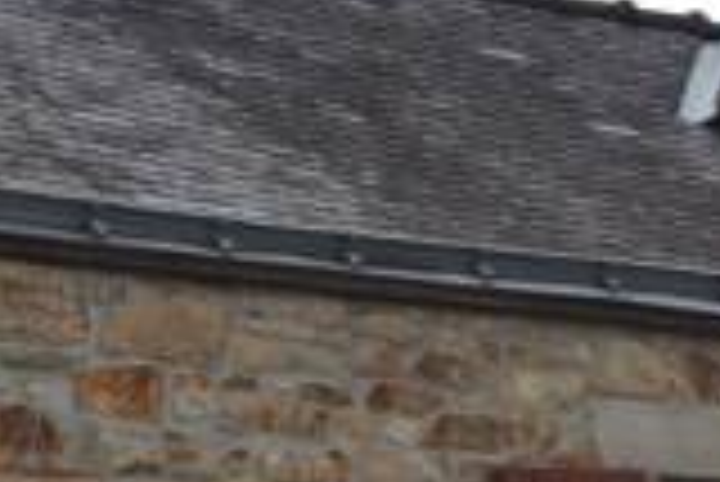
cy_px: 547
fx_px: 2402
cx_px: 999
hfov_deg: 16.0
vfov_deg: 11.3
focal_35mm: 120
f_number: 6.3
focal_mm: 20
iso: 100
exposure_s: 1/200
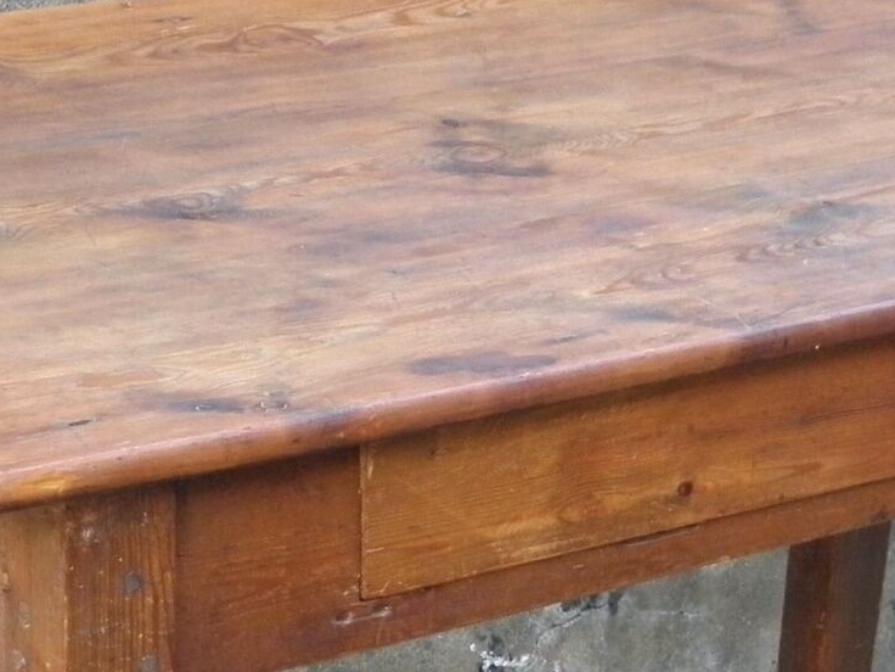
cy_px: 892
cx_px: 569
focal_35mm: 153
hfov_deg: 12.9
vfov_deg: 9.5
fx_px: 3956
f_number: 3.9
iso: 160
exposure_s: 1/40
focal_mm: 7.9
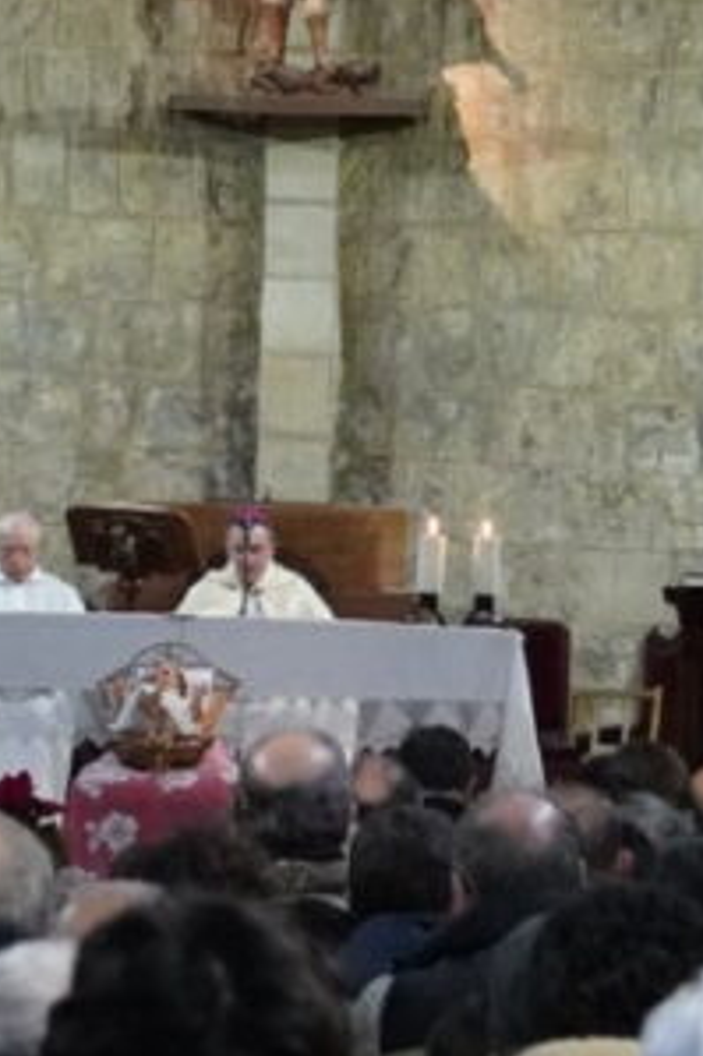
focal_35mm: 318
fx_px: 9323
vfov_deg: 6.4
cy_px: -717
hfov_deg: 4.3
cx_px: 170
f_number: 4.5
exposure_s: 1/125
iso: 6400
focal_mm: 55
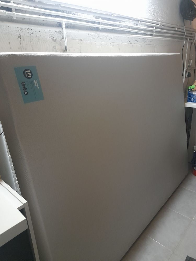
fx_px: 189
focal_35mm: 25
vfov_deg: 69.4
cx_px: 98
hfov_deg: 54.9
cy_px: 130
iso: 640
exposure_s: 1/20
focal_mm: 4.6
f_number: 2
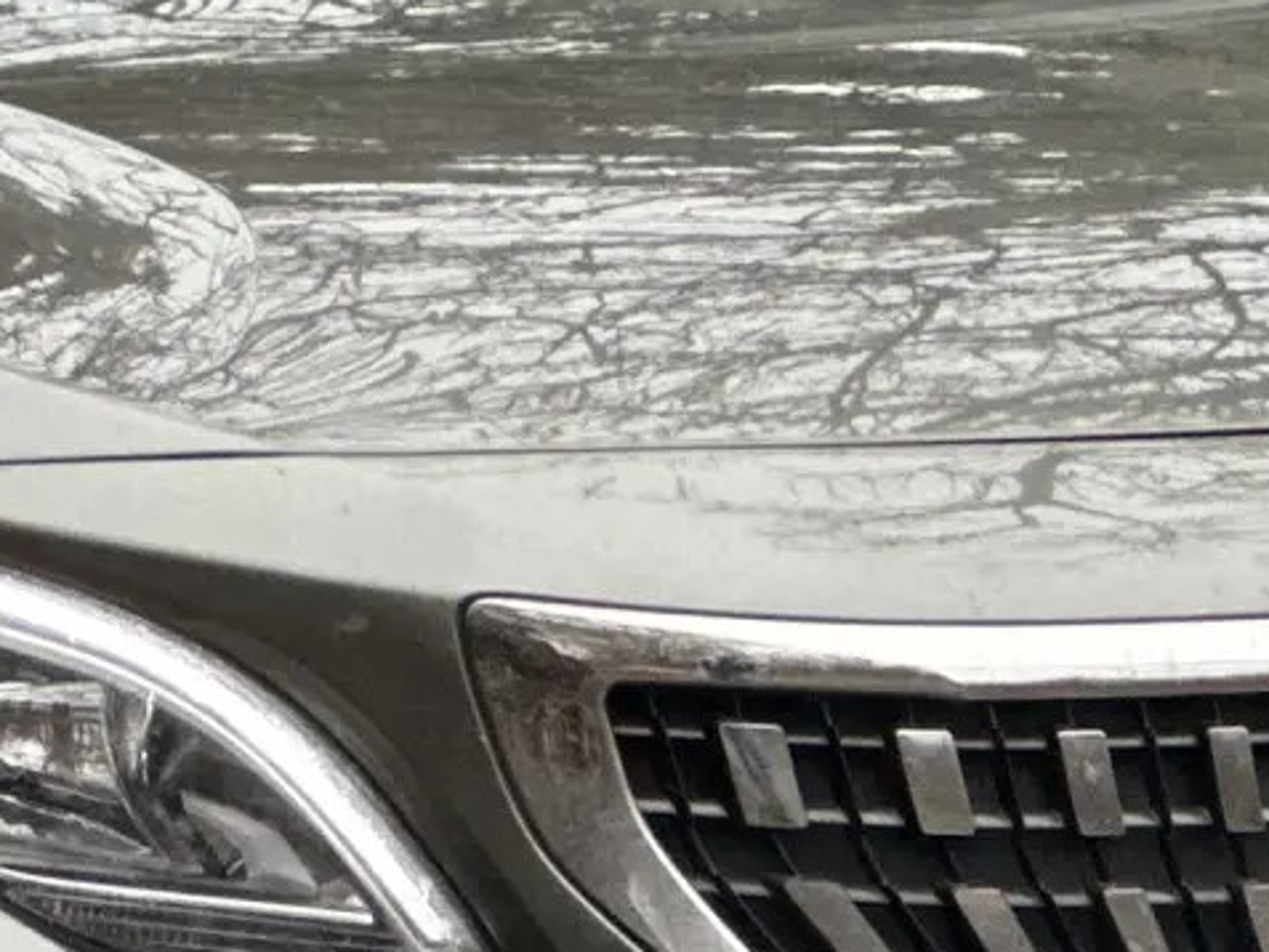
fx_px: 15327
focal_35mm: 418
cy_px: 763
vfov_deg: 3.6
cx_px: 7
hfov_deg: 4.7
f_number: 2.8
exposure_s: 1/121
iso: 160
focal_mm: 9
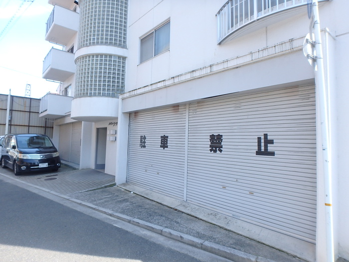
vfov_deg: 63.4
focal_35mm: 21
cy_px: 131
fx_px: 212
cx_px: 174
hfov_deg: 79.0
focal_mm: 3.7
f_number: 3.5
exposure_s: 1/250
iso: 125
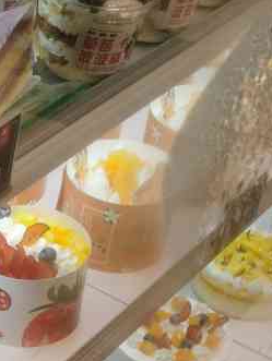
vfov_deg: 22.5
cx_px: -40
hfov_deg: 18.5
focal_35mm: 76
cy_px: 489
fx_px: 795
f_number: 1.6
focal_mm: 5.56
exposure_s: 1/435
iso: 50
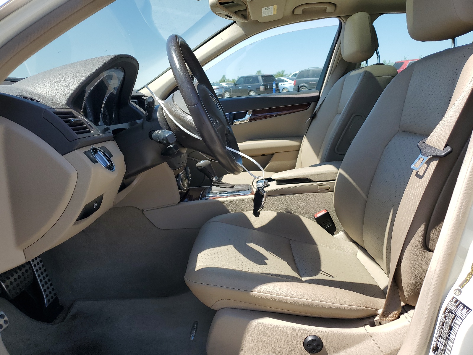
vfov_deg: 53.1
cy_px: 178
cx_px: 236
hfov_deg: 67.3
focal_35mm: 26
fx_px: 355
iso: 50
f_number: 1.5
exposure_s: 1/1667
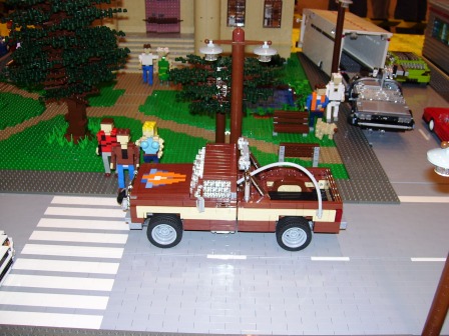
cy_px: 168
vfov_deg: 39.7
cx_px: 224
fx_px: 467
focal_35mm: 36
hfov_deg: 51.4
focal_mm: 6
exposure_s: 1/60
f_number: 2.7
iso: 80
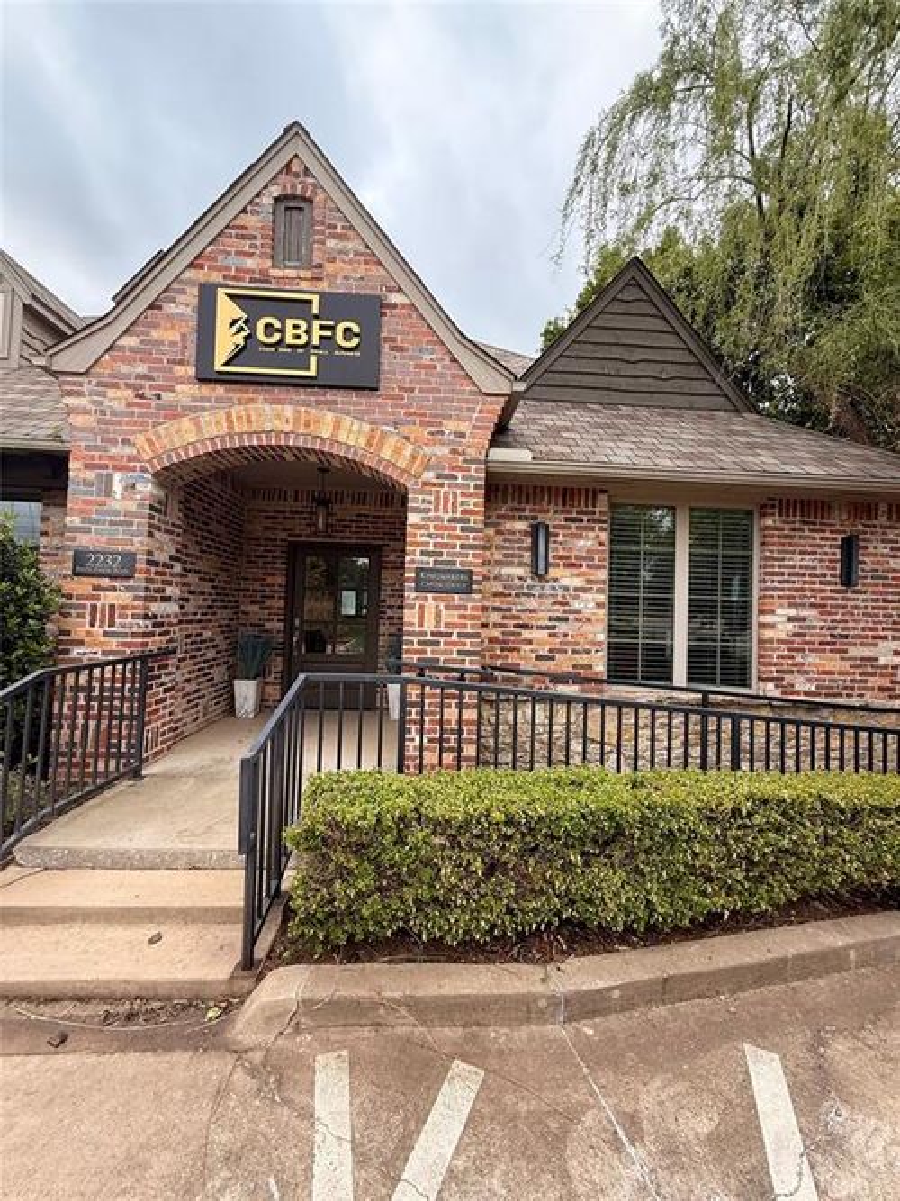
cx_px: 450
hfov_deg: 85.7
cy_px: 600
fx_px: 485
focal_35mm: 14
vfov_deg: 102.1
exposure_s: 1/625
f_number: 2.2
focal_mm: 2.22
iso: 64
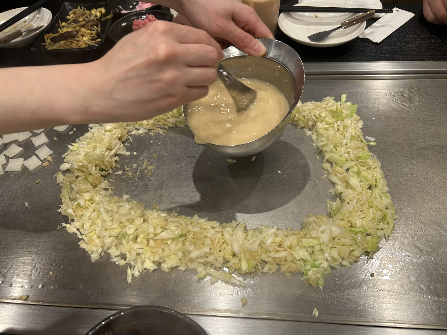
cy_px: 168
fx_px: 336
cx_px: 224
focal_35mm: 26
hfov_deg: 67.3
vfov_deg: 53.1
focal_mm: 5.7
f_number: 1.5
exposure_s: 1/100
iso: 125
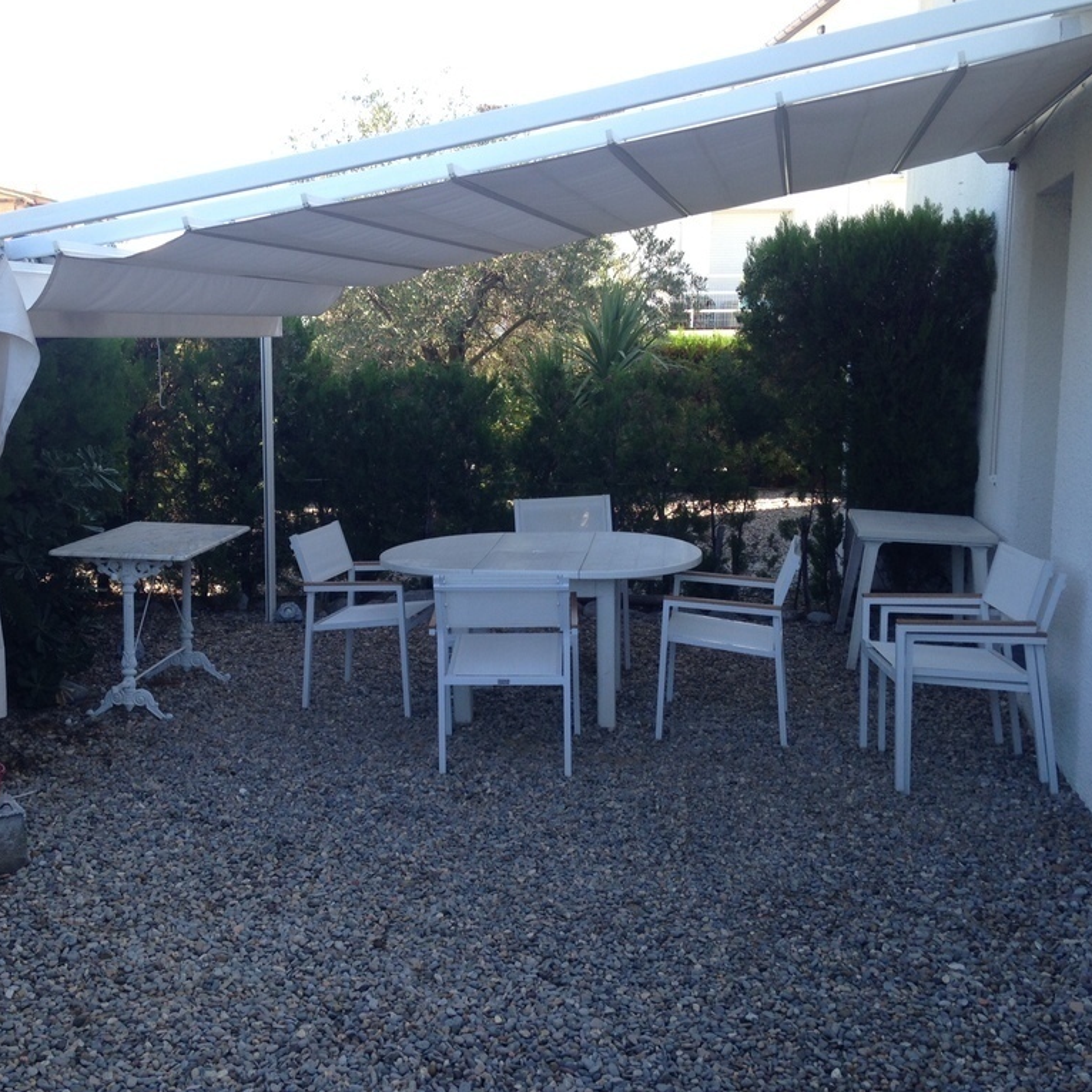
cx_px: 473
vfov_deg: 42.8
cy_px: 546
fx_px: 1392
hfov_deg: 42.7
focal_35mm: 39
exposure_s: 1/253
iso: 50
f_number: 2.4
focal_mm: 4.12
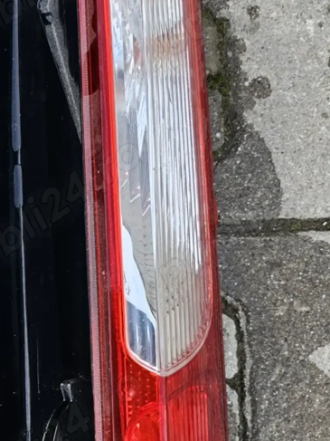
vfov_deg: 30.6
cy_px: 264
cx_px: -63
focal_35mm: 63
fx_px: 801
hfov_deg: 21.6
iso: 16
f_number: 1.7
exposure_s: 1/100
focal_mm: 6.3
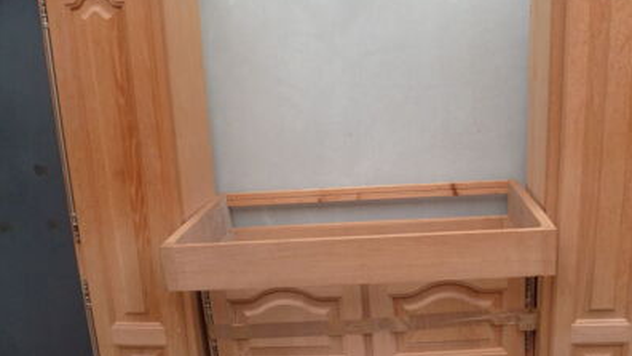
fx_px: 620
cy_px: 216
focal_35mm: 37
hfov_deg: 53.6
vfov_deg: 31.9
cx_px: 380
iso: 200
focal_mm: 5
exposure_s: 1/500
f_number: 3.3
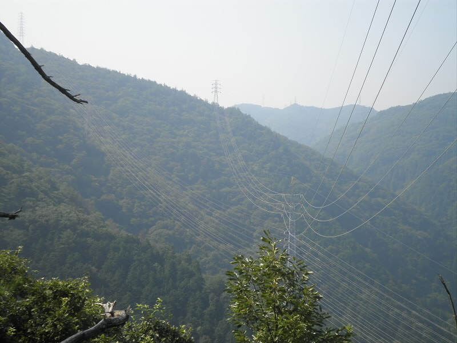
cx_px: 228
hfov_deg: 29.8
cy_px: 172
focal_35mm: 65
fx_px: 858
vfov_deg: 22.6
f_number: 5.3
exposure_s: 1/250
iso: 64
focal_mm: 11.7
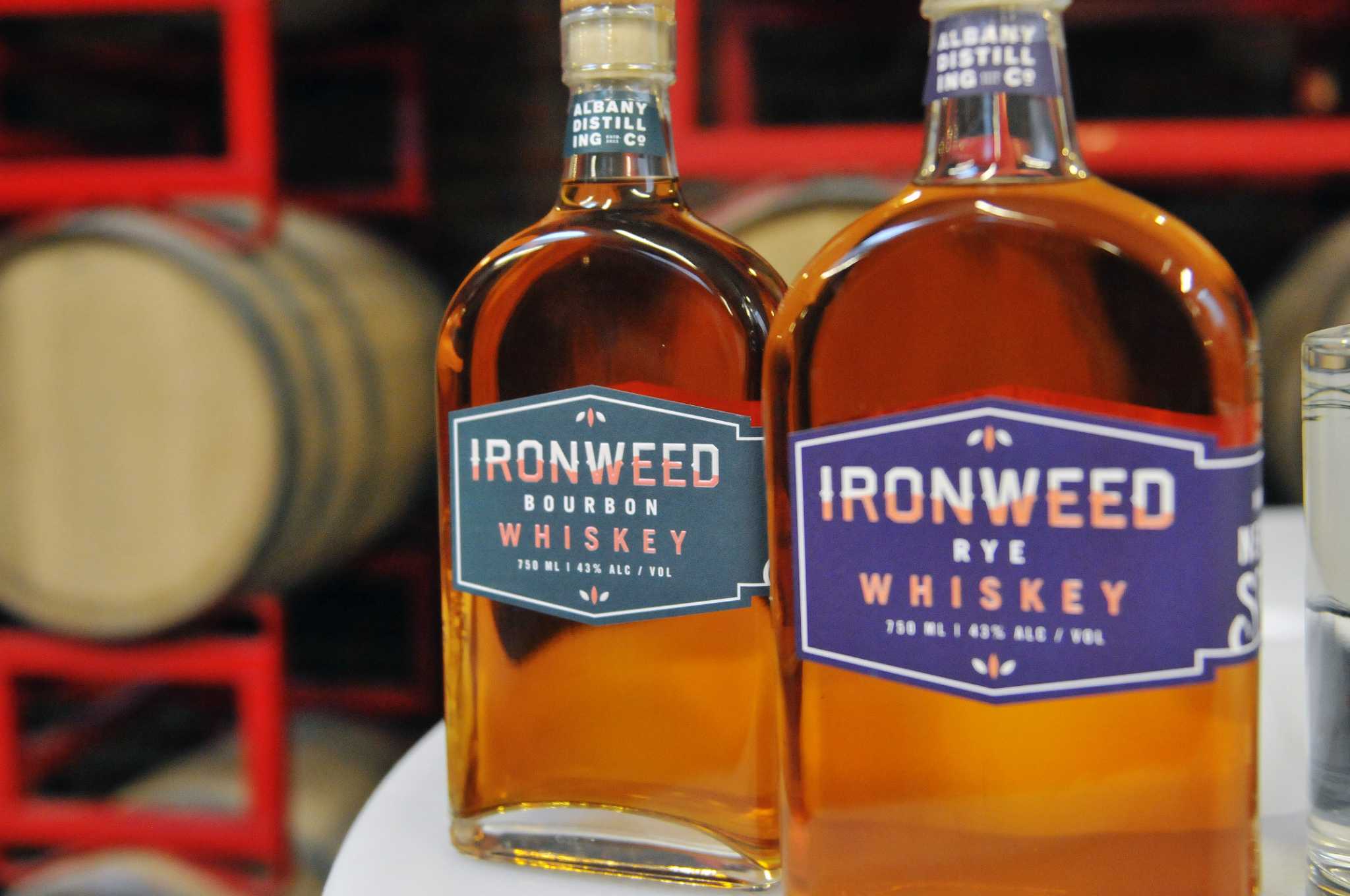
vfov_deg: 31.8
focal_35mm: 42
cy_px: 448
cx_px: 675
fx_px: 1573
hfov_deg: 46.5
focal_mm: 28
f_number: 2.8
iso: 1600
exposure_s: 1/200
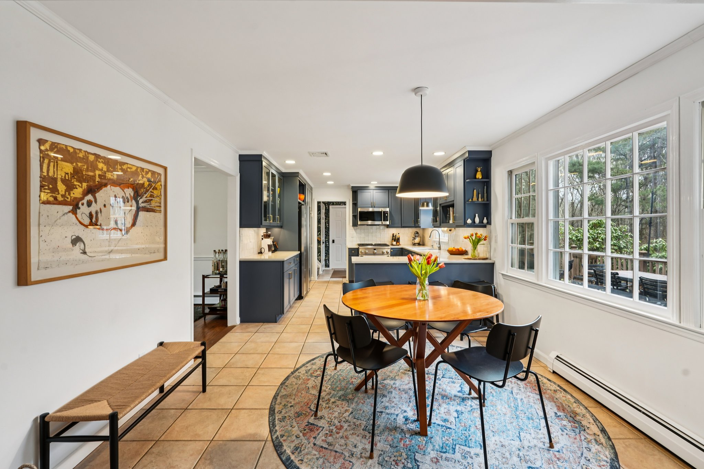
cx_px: 352
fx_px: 313
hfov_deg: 96.7
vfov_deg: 73.7
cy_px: 234
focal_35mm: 16
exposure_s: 1/8
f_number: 8
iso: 400
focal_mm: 16
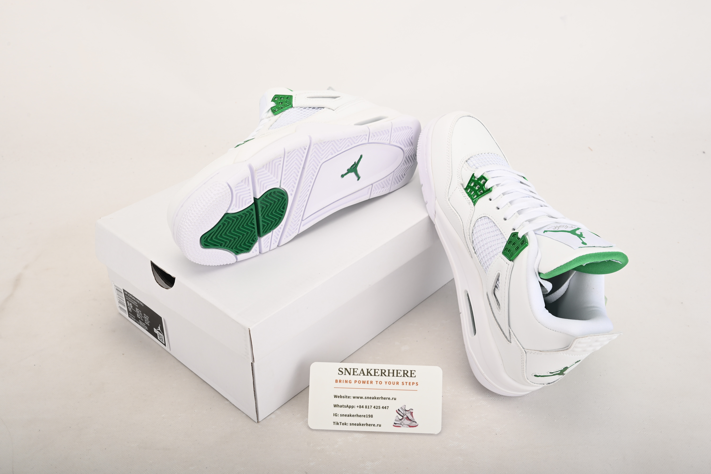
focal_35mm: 37
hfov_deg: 51.9
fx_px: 731
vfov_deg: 36.0
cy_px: 237
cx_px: 356
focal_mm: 37
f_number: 13
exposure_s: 1/200
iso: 100
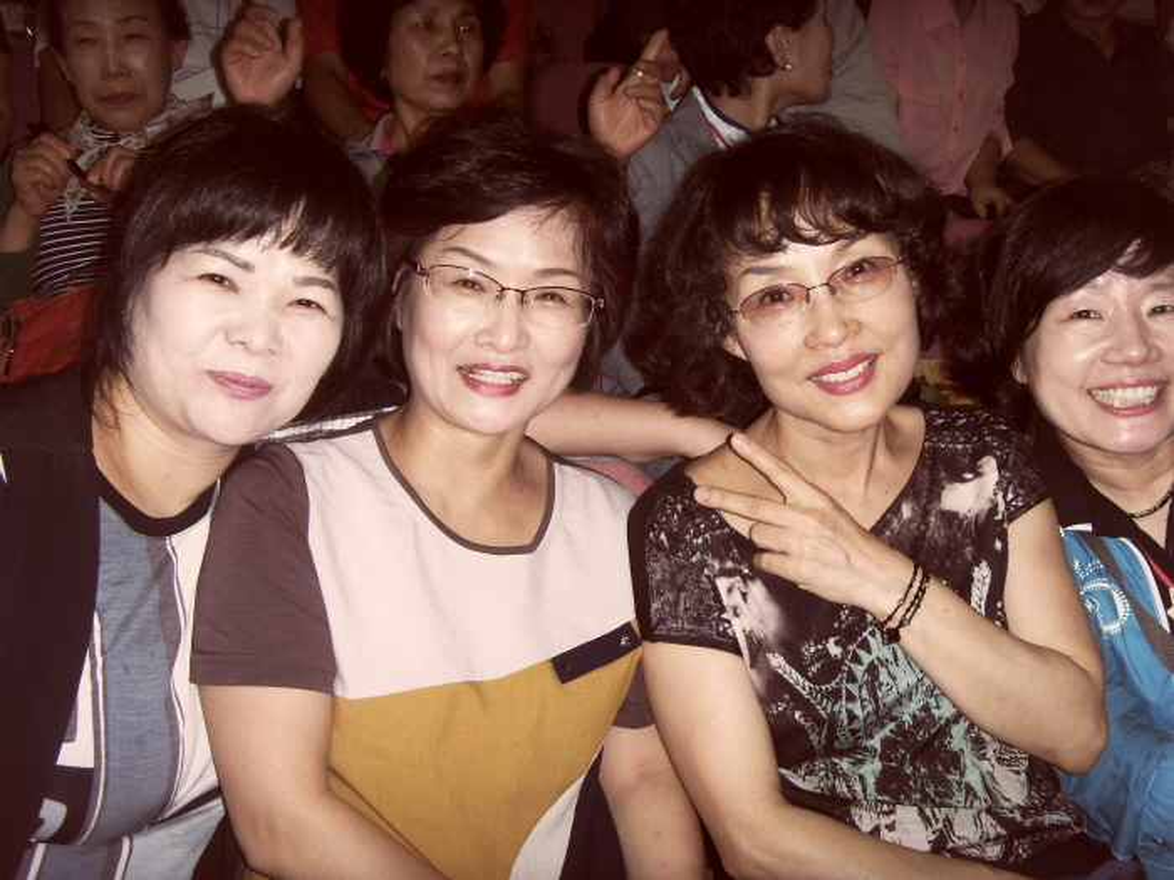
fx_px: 1323
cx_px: 587
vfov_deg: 36.8
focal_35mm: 39
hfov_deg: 47.9
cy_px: 440
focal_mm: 6.6
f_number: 3.5
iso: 100
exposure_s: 1/45
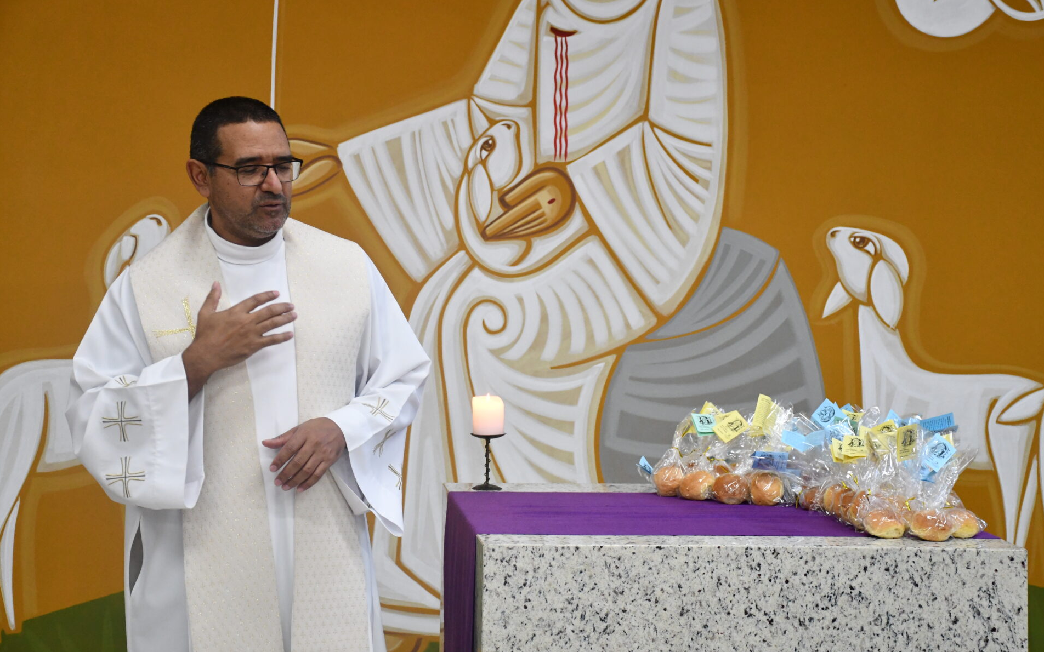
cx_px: 525
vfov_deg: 17.6
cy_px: 315
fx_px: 2105
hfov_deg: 27.8
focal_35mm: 74
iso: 2200
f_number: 4.5
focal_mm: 48
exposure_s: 1/125
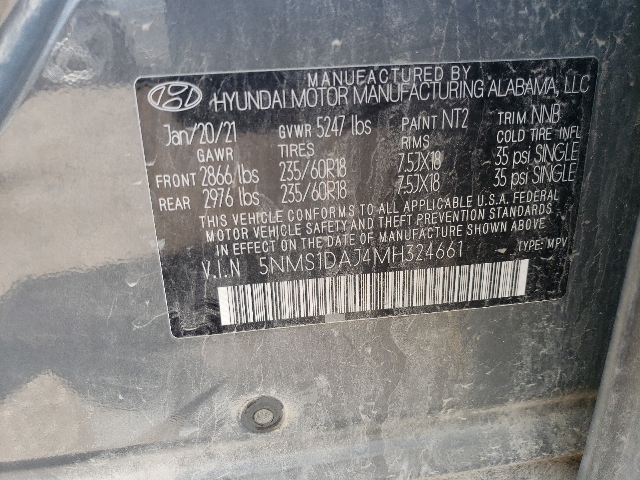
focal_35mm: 26
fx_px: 481
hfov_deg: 67.3
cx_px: 320
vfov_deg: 53.1
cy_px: 240
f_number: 1.5
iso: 50
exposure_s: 1/192
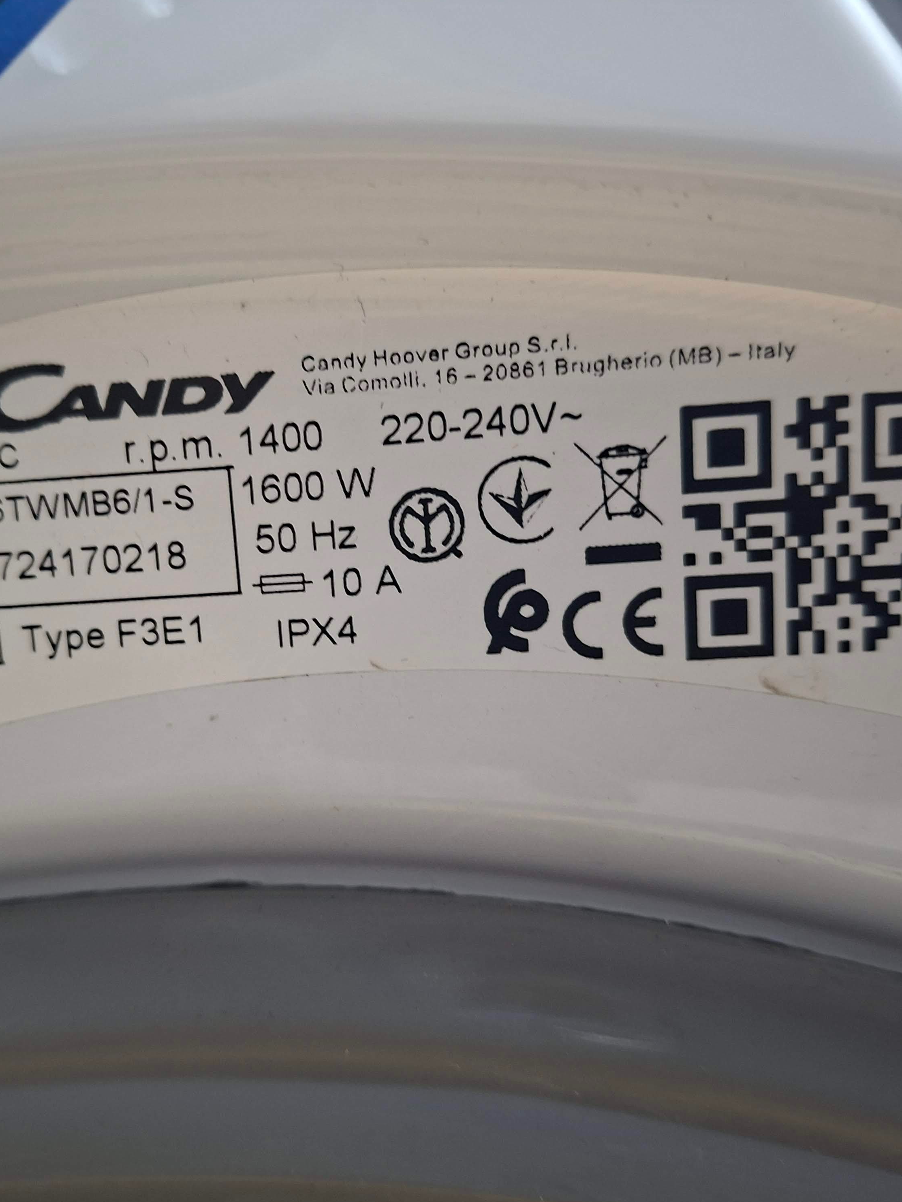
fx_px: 1077
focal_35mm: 31
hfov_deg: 45.1
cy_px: 603
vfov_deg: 58.4
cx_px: 349
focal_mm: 5.54
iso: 400
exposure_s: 1/30
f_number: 1.8
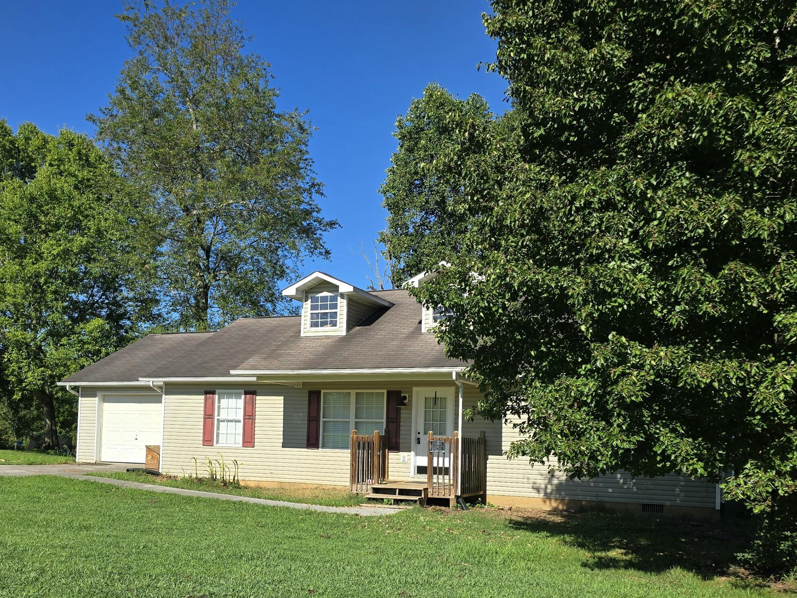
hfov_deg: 52.4
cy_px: 409
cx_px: 340
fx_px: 806
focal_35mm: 35
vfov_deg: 40.1
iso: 12
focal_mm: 6.3
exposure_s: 1/758
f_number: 1.7
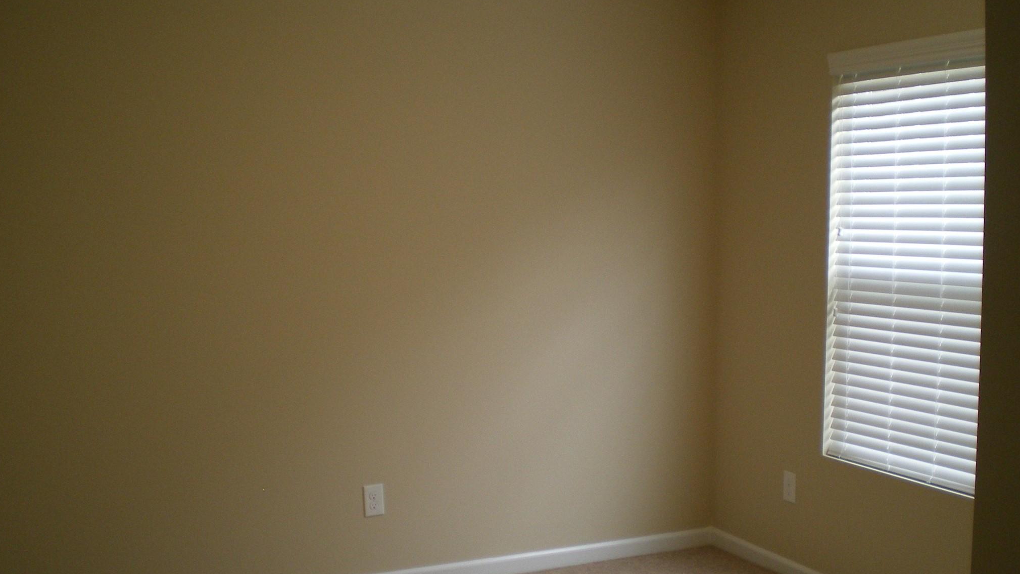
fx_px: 1136
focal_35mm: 42
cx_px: 505
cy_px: 366
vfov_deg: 28.2
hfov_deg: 48.4
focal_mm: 6.3
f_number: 3.1
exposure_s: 1/30
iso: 160
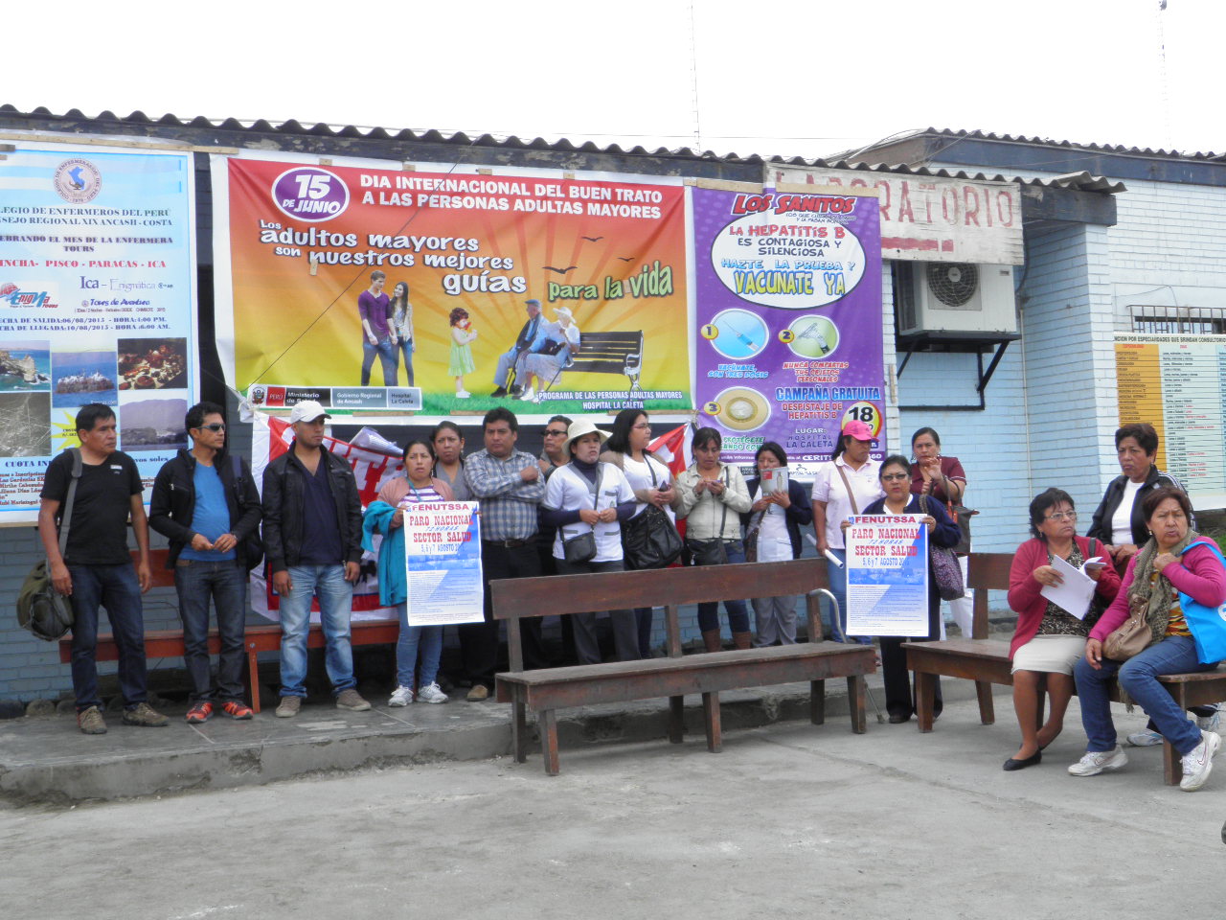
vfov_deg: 36.8
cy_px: 460
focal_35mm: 39
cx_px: 613
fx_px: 1381
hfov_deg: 47.9
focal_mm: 7.1
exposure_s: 1/125
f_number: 5.7
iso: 50
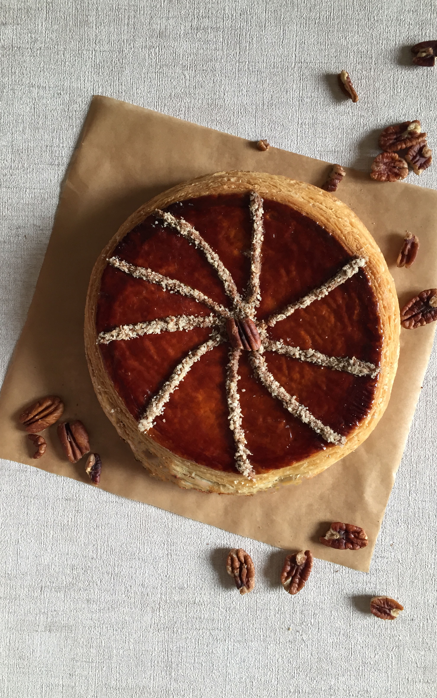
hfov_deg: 40.6
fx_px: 591
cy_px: 347
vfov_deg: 61.2
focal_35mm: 31
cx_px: 225
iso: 50
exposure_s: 1/33
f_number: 2.2
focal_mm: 4.15
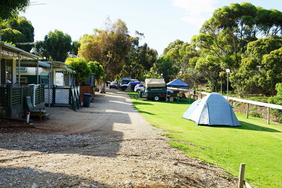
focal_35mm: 36
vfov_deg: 36.9
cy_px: 94
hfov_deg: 53.1
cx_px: 141
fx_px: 282
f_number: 9
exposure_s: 1/125
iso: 100
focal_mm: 24
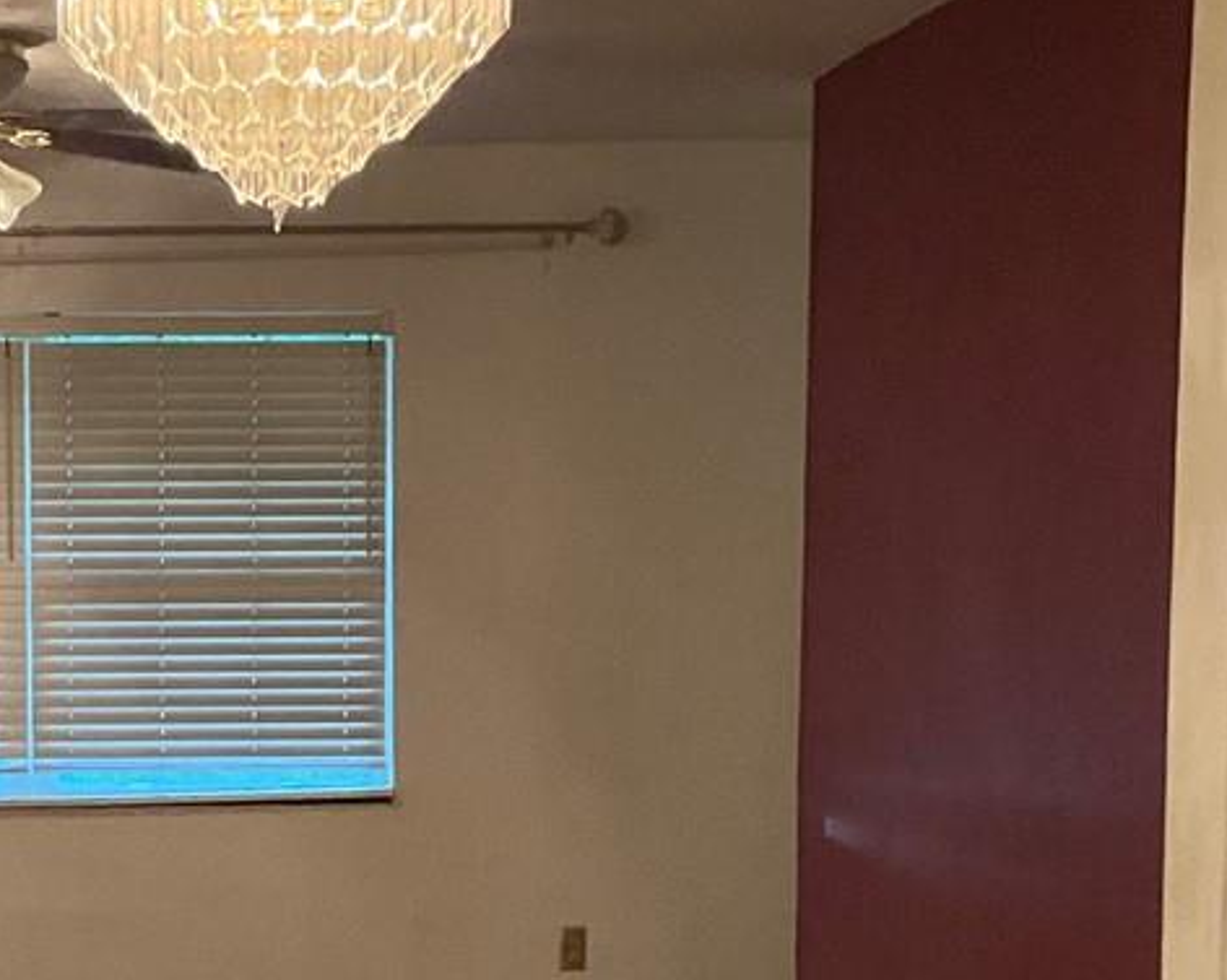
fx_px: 3484
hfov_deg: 19.6
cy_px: 962
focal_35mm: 96
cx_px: 114
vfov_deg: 15.7
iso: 200
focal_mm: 3
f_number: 1.8
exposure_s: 1/60
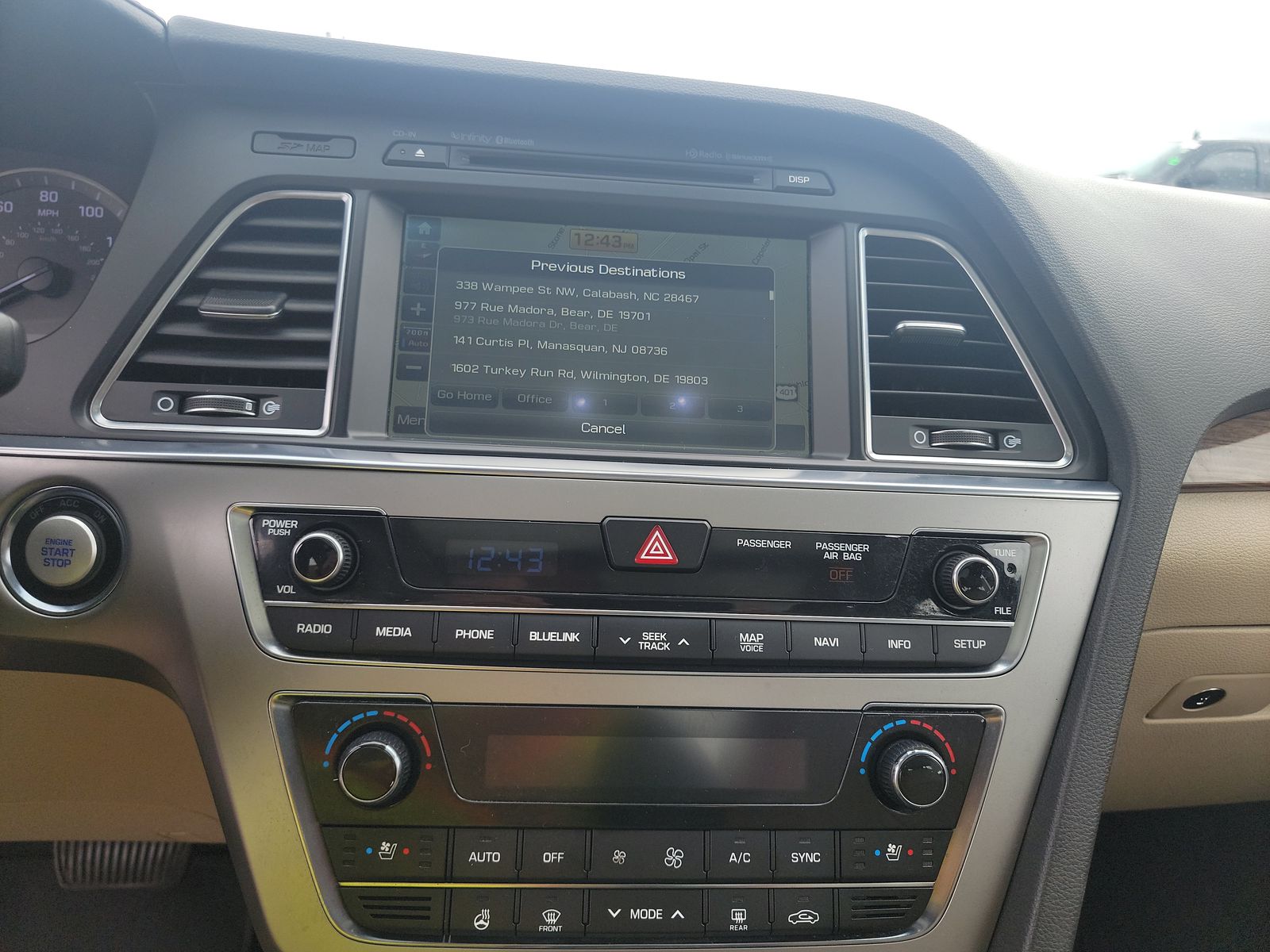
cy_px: 476
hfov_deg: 71.6
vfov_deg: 56.8
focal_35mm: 24
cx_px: 635
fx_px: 881
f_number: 1.8
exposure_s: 1/127
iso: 50
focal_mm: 6.7
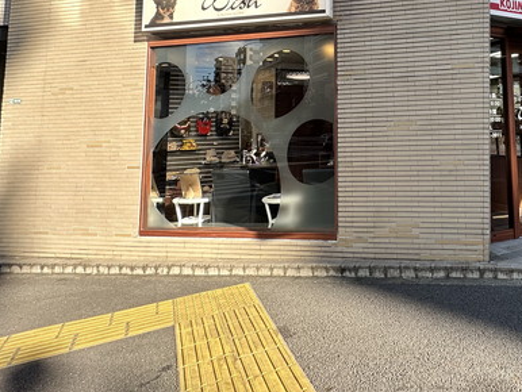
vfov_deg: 45.9
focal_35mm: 29
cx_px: 431
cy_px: 80
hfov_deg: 56.3
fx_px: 438
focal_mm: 2.22
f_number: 2.2
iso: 40
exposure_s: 1/198
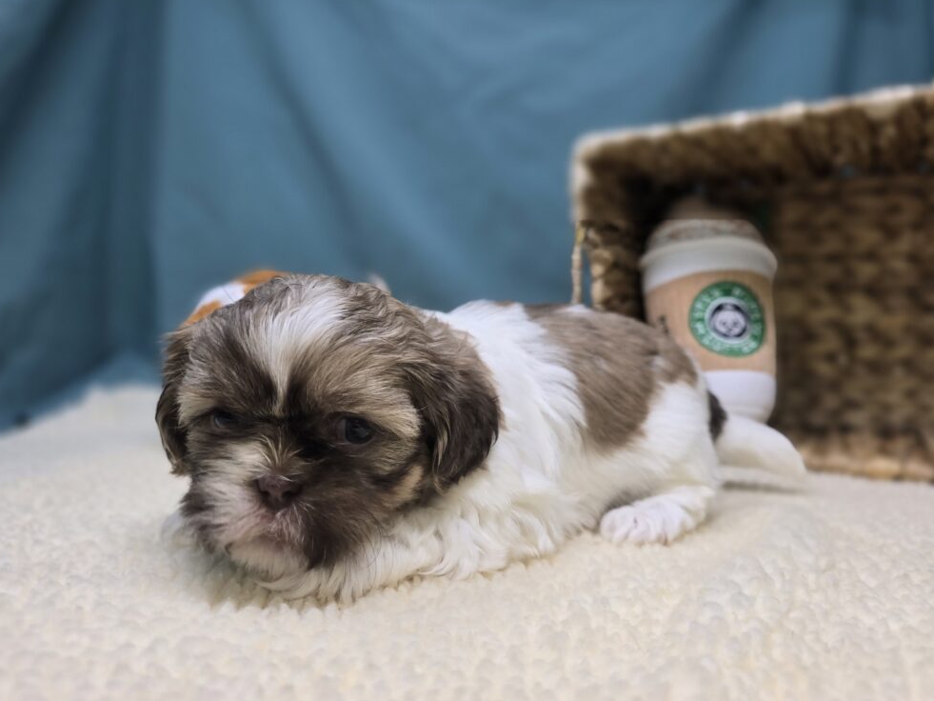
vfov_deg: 56.8
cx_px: 458
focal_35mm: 24
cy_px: 344
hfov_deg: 71.6
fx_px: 648
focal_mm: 6.3
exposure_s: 1/120
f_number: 1.7
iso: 50
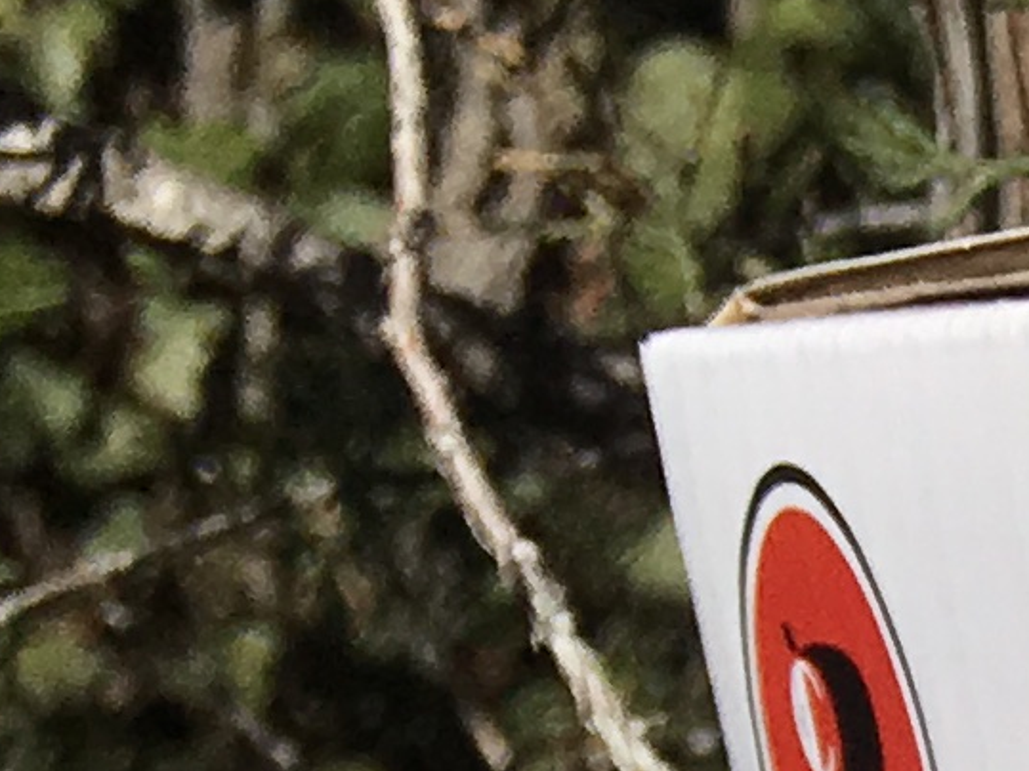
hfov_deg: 7.5
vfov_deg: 6.3
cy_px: 2378
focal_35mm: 217
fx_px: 6449
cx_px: 3545
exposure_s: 1/3663
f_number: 2.2
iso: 25
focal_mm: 4.15
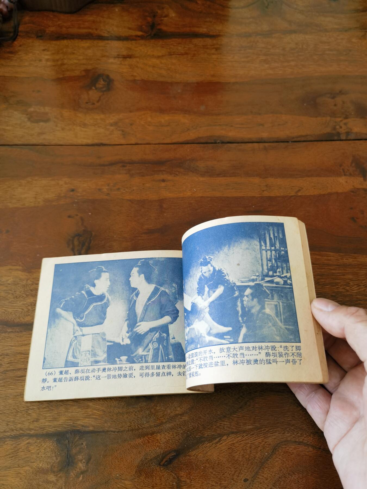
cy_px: 244
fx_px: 382
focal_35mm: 27
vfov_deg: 65.3
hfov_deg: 51.4
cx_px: 184
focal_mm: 6.67
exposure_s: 1/120
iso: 125
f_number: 1.9
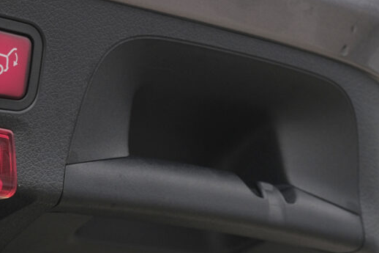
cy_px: 85
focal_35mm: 93
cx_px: 34
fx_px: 979
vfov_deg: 14.7
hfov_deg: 21.4
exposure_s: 1/80
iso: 400
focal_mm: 31.4
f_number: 8
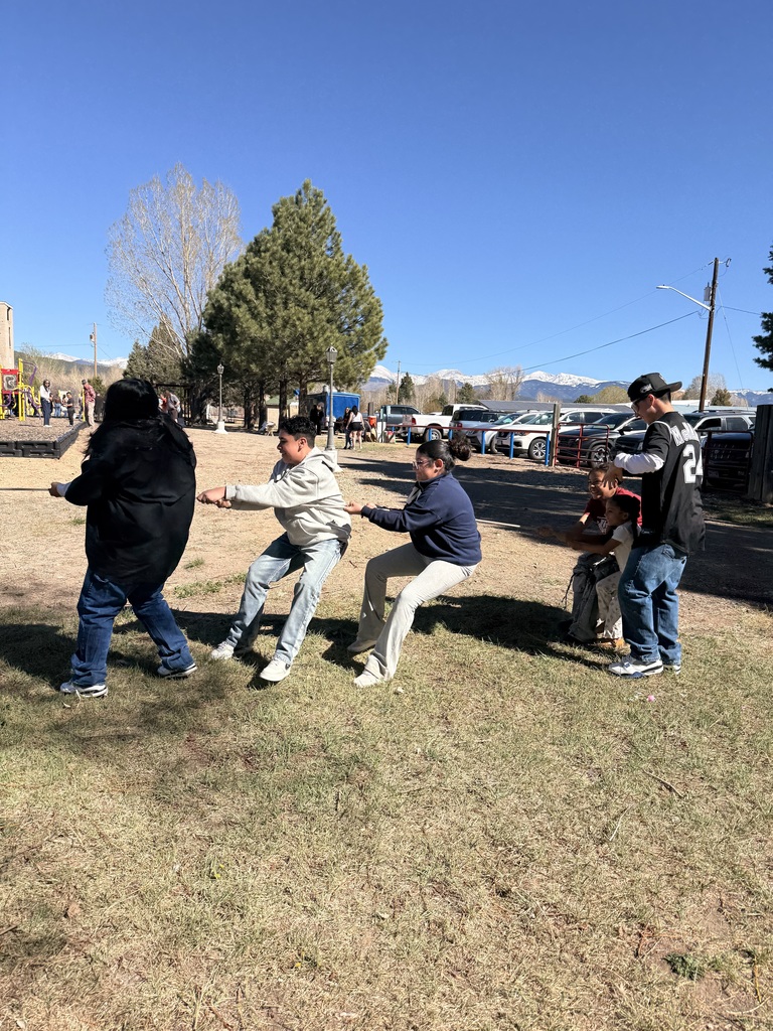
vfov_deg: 71.6
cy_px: 516
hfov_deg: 56.8
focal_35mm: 24
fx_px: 715
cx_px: 386
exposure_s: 1/4167
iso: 80
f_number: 1.78
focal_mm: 6.76
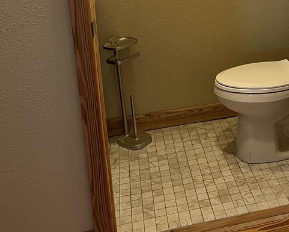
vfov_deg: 26.9
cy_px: 13
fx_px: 462
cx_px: 263
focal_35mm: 54
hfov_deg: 32.9
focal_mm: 5.7
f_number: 1.5
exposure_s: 1/60
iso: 125
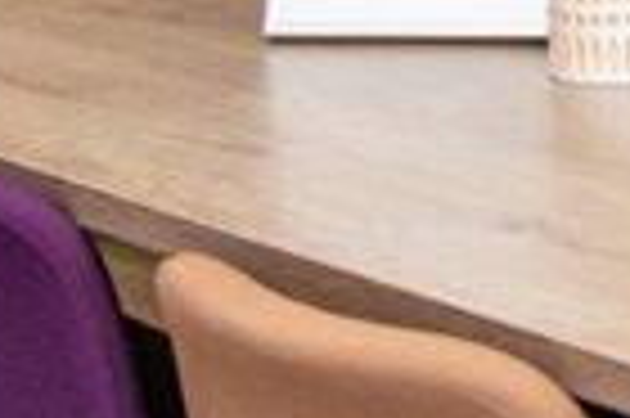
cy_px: -339
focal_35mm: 212
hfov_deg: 9.0
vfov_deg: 6.3
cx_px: 1372
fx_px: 3706
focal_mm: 29
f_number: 6.3
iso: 250
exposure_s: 1/60
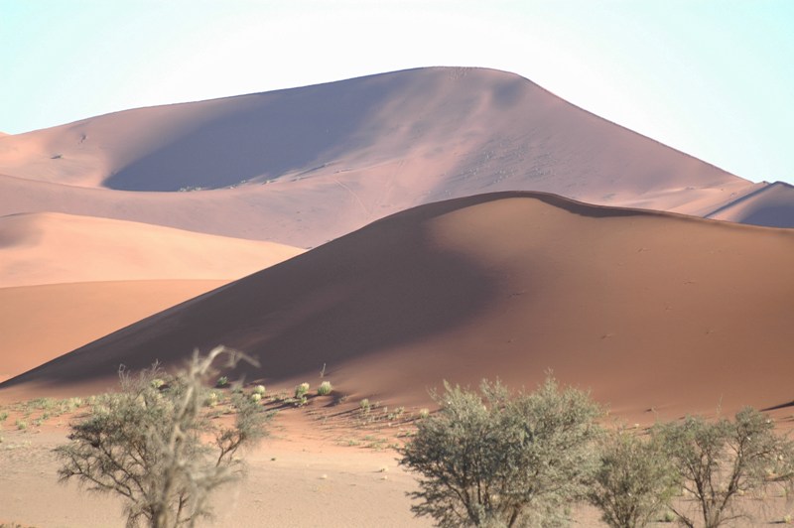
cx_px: 397
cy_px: 264
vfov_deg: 3.0
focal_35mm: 450
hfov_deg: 4.6
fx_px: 9917
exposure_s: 1/320
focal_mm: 300
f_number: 5.6
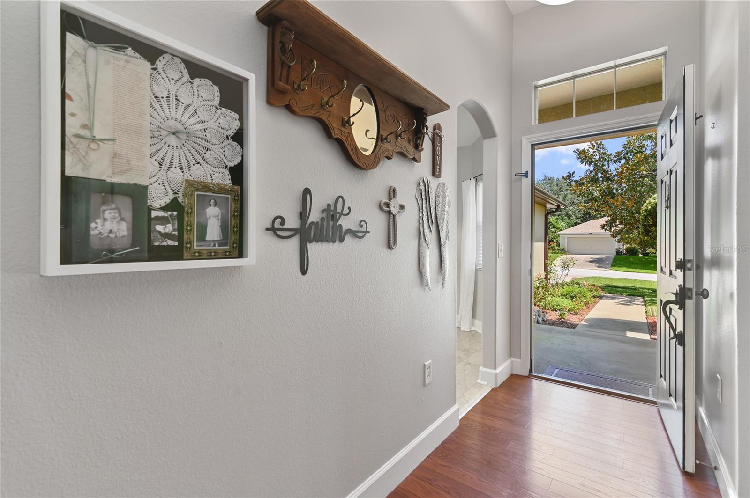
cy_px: 249
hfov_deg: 96.8
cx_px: 375
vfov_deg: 73.6
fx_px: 333
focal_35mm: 16
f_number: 8
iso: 100
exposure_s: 1/2.5
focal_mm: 16
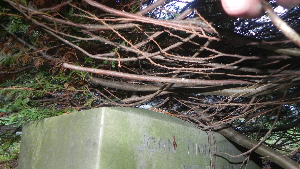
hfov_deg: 66.1
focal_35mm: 29
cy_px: 111
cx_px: 149
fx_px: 231
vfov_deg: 39.7
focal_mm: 4.6
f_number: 2.8
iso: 200
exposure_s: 1/30
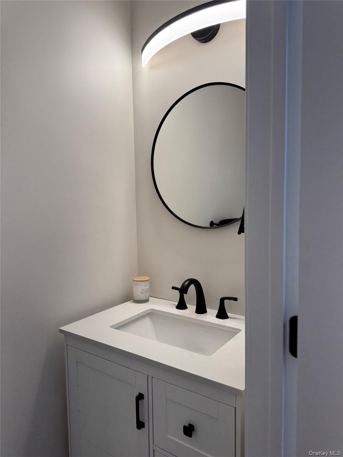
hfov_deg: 56.8
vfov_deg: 71.6
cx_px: 172
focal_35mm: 24
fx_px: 317
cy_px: 228
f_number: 1.78
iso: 64
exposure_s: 1/120
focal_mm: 6.76
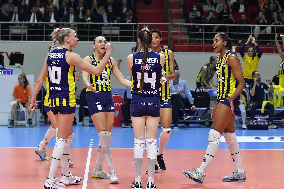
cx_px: 142
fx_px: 1325
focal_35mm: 168
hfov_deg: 12.2
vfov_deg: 8.2
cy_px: 94
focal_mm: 112
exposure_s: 1/1250
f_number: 4
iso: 3200
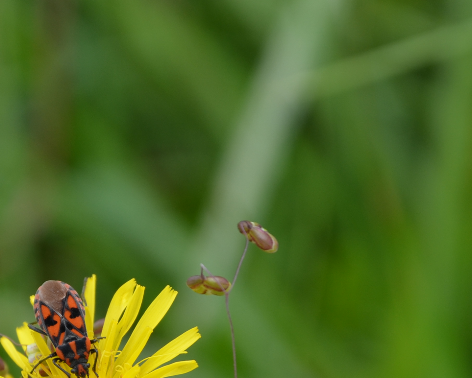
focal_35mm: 390
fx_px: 5452
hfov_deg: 5.0
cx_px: 168
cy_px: 339
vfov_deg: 4.0
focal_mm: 105
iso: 160
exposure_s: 1/250
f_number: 8
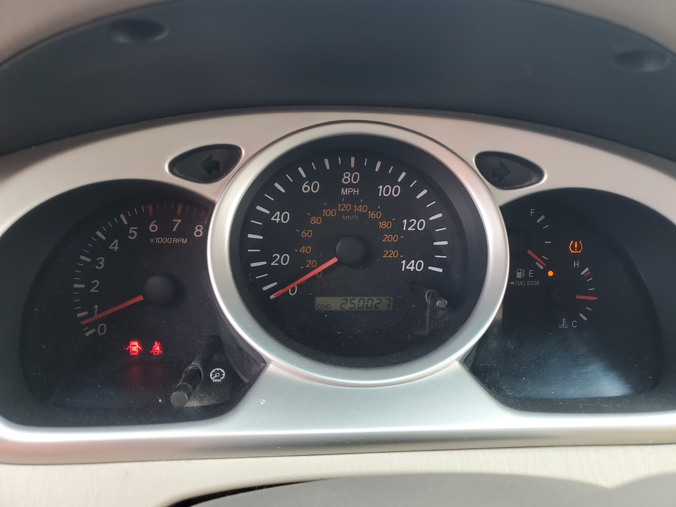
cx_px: 338
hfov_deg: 67.3
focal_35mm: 26
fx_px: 508
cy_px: 254
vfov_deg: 53.1
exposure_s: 1/120
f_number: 1.5
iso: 51
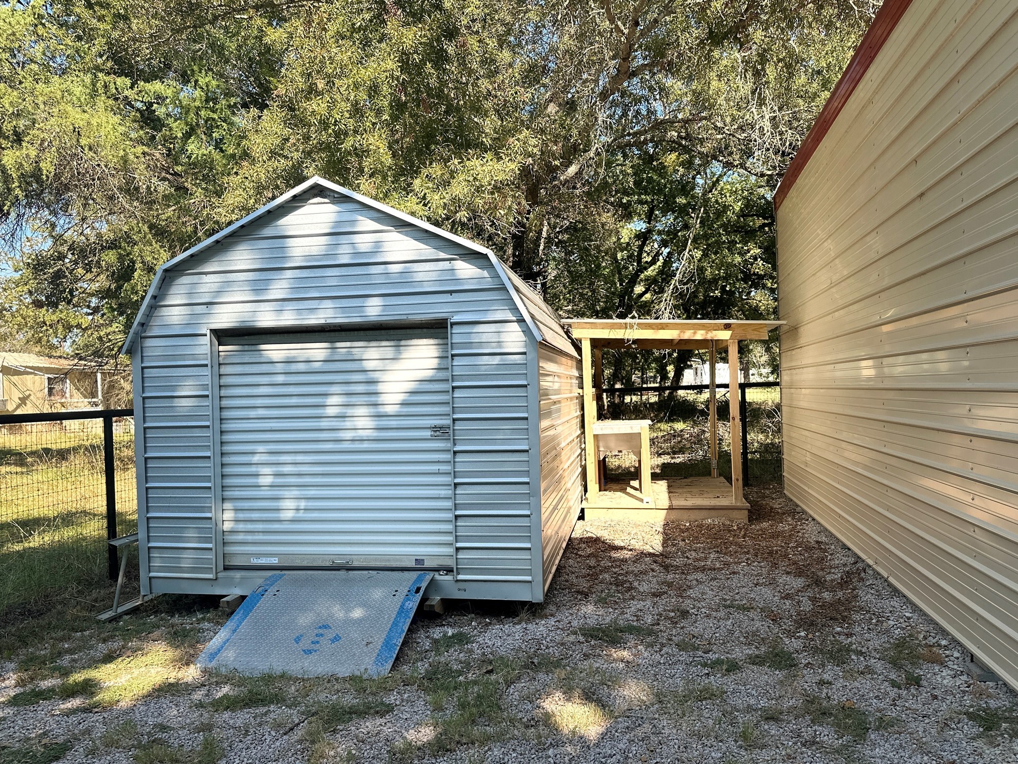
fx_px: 735
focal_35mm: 25
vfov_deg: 54.9
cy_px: 390
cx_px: 495
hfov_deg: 69.4
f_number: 1.78
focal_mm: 6.86
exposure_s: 1/1198
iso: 80
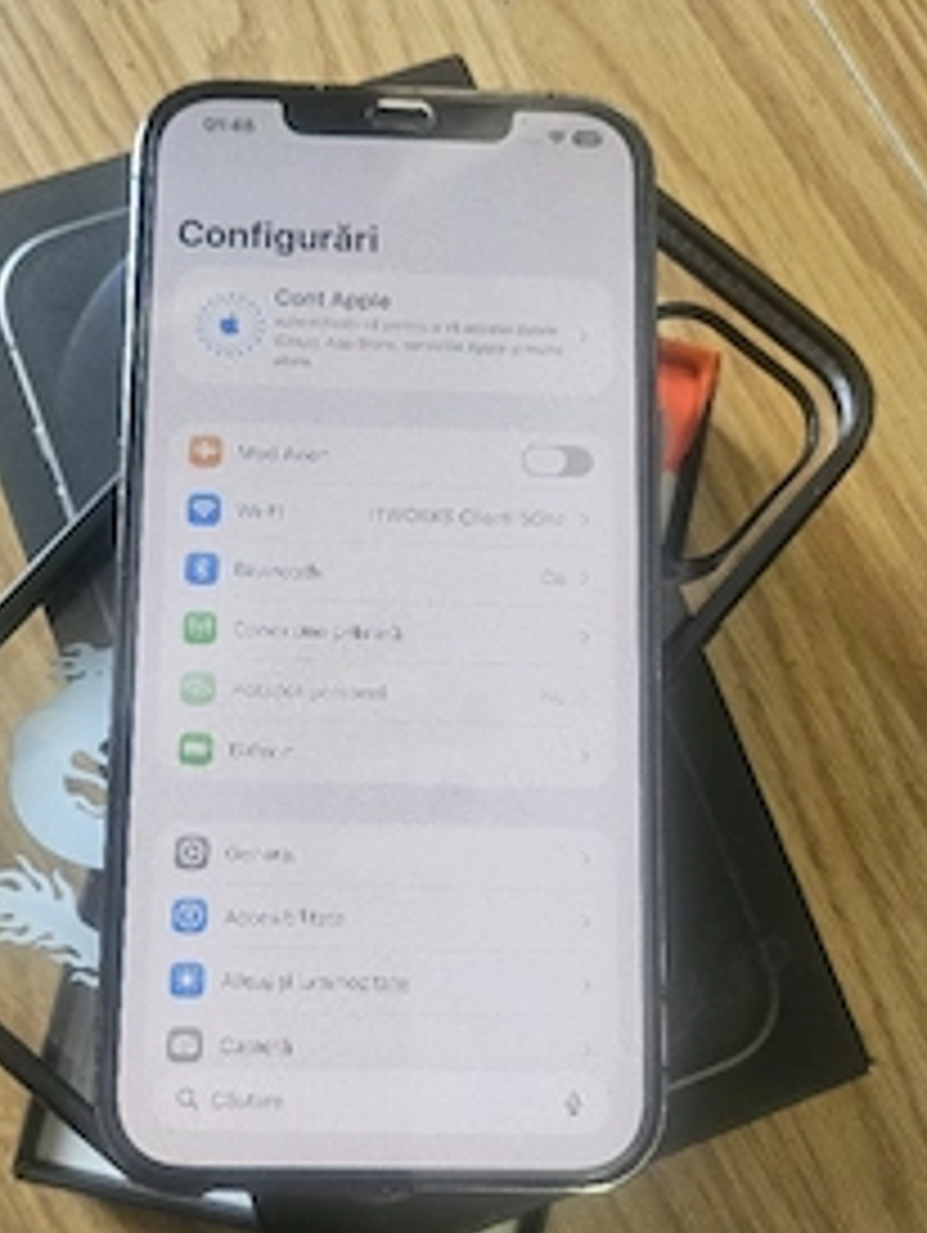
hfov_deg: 40.6
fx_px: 1248
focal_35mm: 35
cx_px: 387
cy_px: 742
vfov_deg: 52.2
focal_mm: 5
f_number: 1.8
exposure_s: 1/101
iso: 100
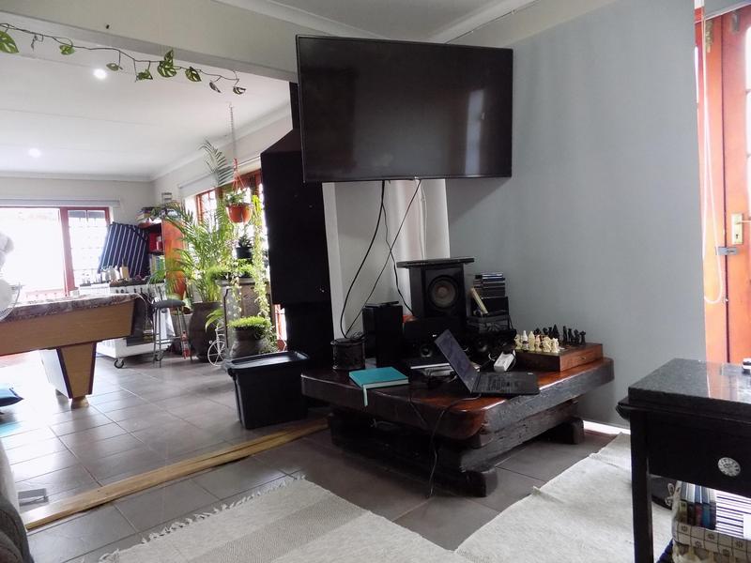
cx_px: 376
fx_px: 499
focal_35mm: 23
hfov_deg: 73.9
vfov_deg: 58.9
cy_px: 282
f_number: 3.1
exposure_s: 1/30
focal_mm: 4
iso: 400
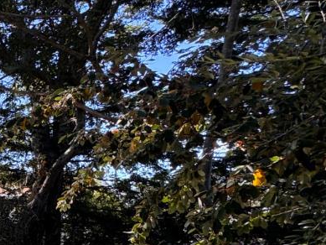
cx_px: -286
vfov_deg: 26.0
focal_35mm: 54
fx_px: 509
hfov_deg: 20.9
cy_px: 229
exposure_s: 1/241
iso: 40
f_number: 2.2
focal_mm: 2.22
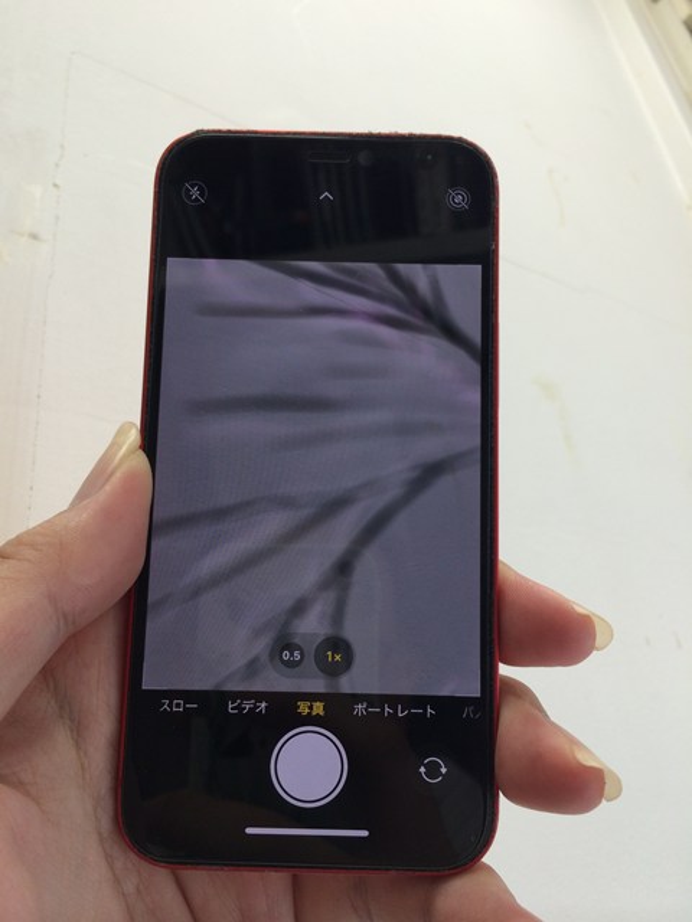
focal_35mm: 30
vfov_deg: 60.0
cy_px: 461
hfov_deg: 46.8
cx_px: 346
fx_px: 800
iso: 40
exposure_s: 1/60
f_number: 2.2
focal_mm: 4.12
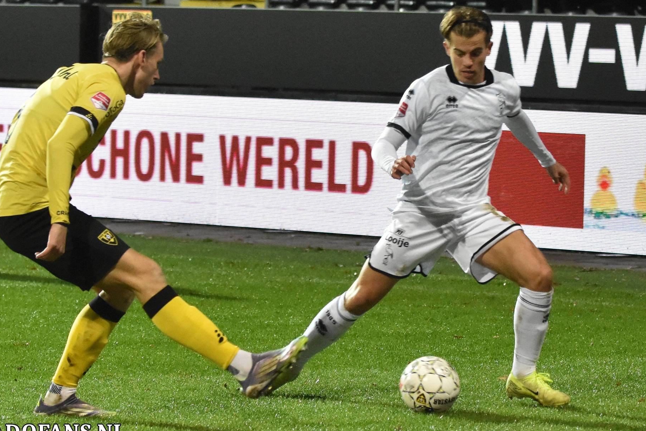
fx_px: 2332
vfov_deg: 10.5
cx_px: 309
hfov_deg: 15.8
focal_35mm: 130
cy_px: 214
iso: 2500
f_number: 2.8
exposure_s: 1/640
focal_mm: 82
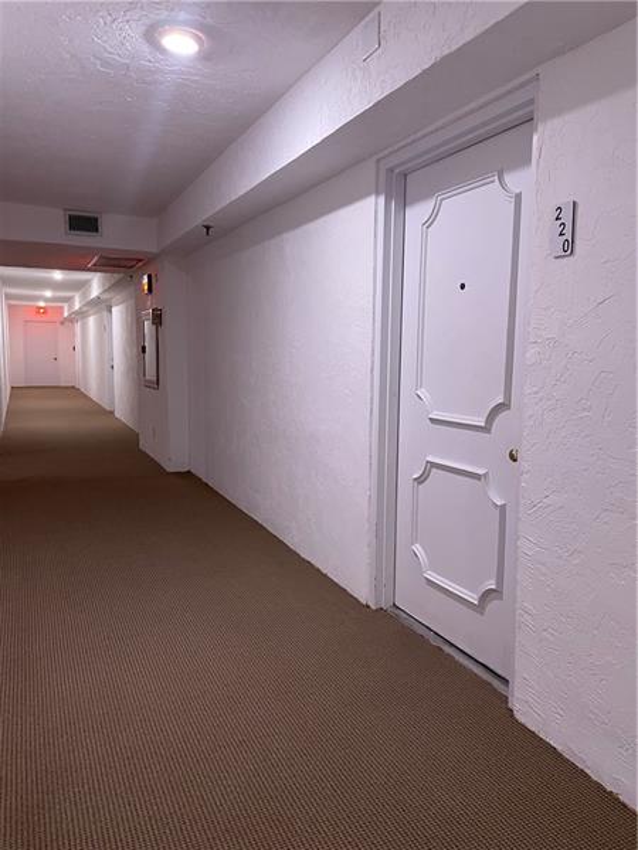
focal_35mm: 26
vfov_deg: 67.3
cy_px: 425
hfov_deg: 53.1
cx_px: 319
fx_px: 639
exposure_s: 1/60
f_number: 1.6
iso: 500
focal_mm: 4.2
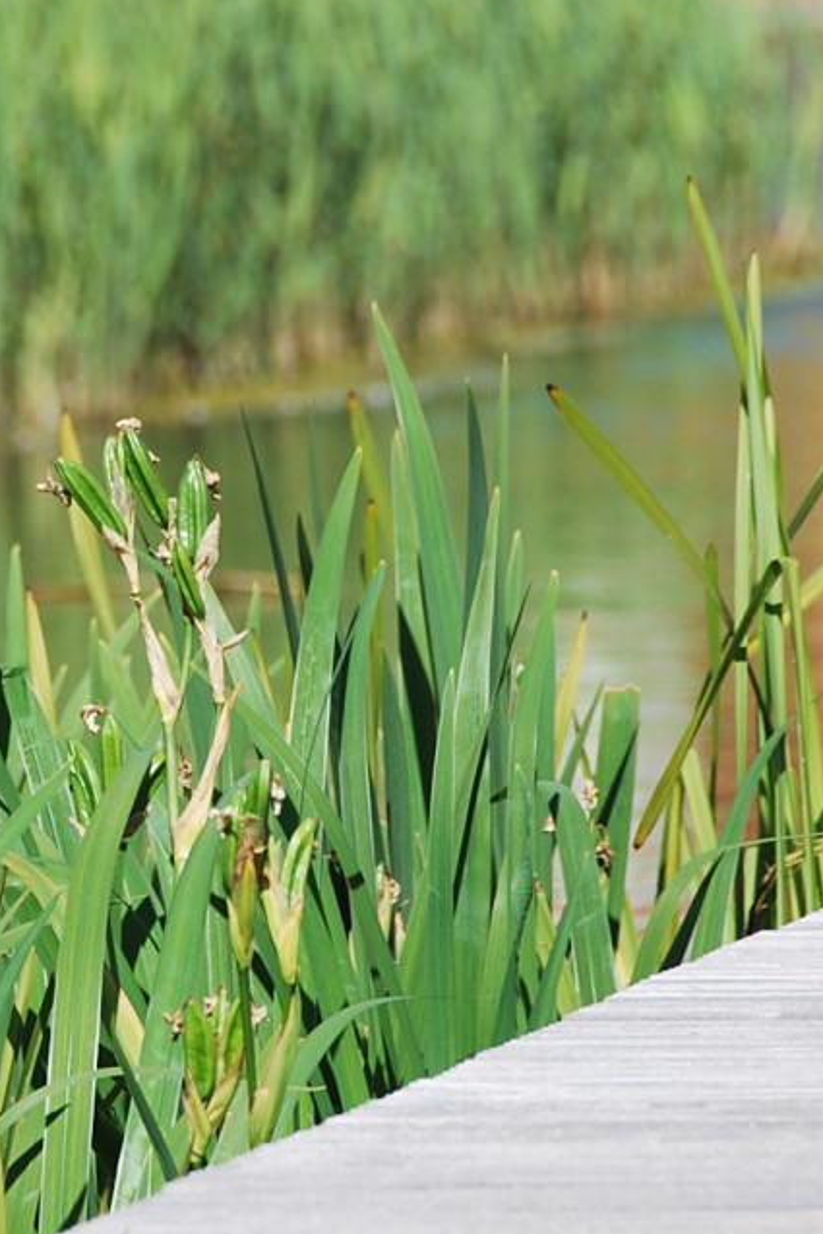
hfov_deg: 2.2
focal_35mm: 639
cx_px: 63
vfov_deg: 3.2
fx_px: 21899
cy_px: 766
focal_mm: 200
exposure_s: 1/250
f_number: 10
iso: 125
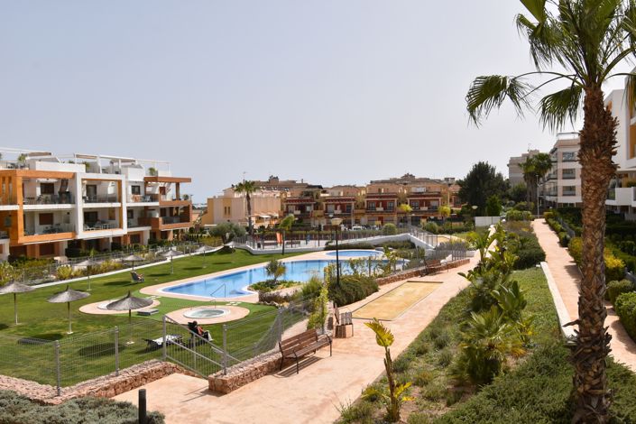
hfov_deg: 61.9
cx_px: 318
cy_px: 212
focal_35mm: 30
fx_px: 530
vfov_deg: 43.6
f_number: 9
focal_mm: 20
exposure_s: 1/320
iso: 100
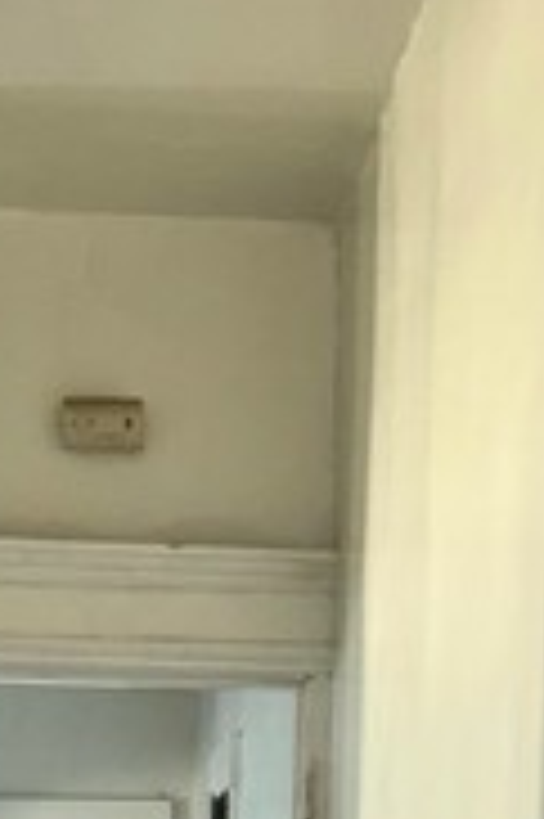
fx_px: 2157
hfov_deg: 14.3
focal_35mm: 95
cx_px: 148
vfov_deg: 18.4
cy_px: 1318
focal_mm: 5.7
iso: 50
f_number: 1.5
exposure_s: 1/18
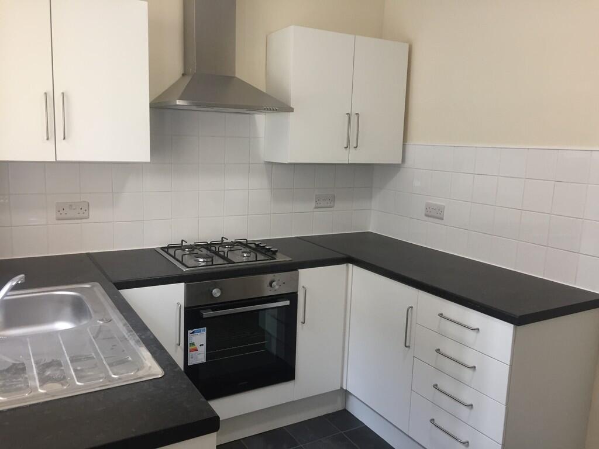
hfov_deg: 61.7
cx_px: 300
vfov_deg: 48.2
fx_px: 502
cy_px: 224
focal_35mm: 29
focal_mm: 4.15
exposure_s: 1/33
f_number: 2.2
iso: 64
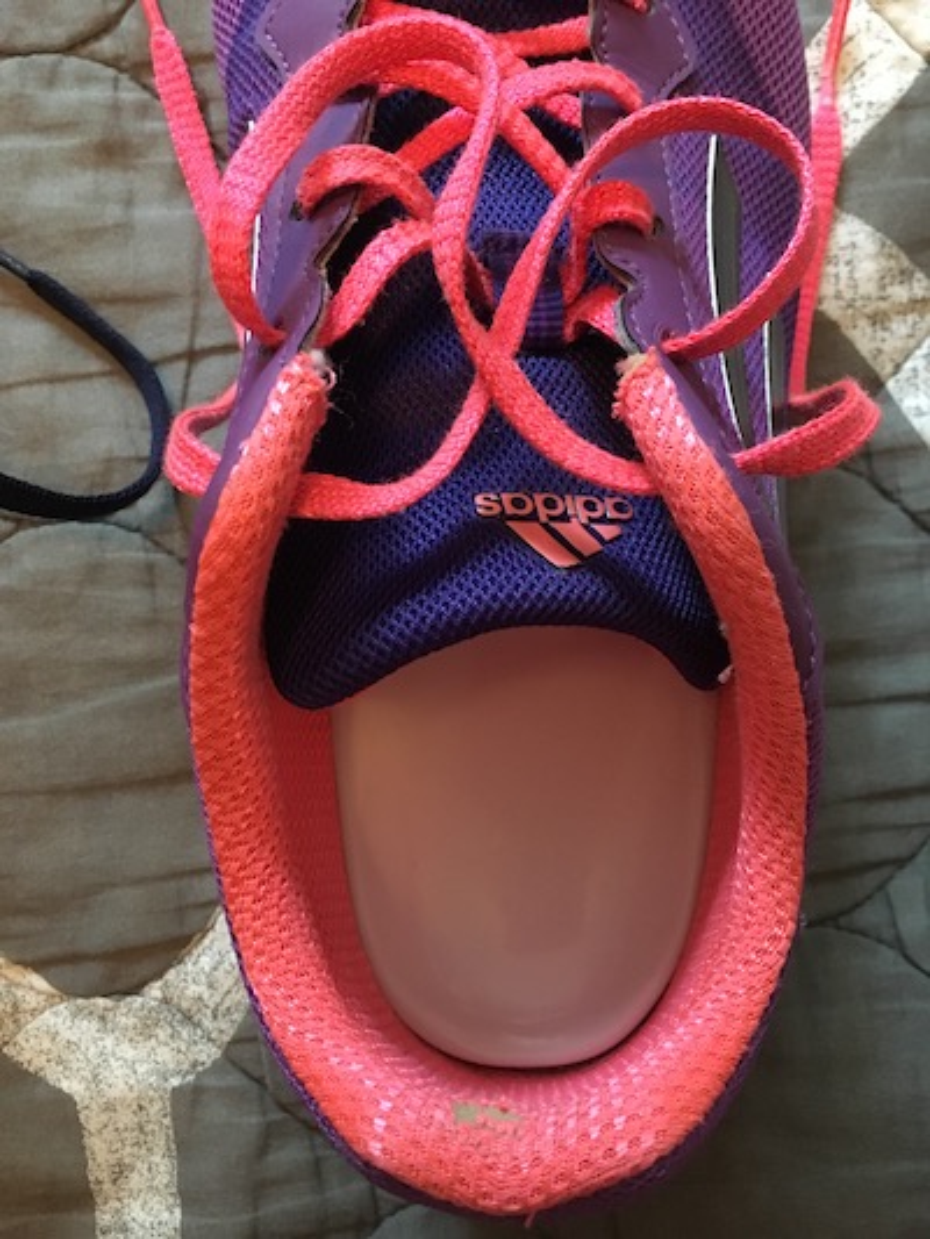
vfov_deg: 61.6
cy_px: 620
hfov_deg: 48.2
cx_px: 465
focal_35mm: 29
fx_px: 1038
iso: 250
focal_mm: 4.15
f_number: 2.2
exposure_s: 1/15
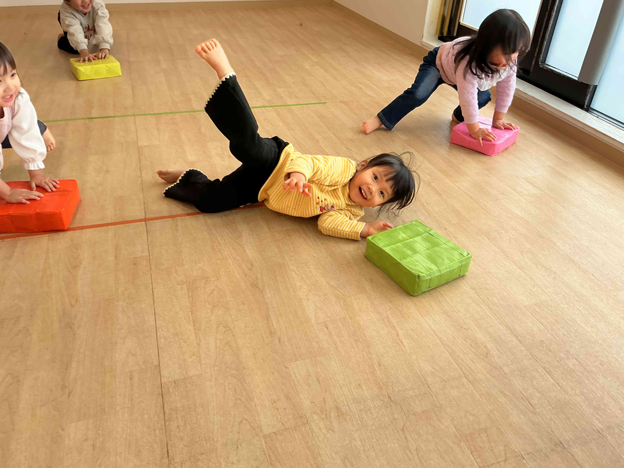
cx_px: 312
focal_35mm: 29
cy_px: 234
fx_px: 523
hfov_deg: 61.7
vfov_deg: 48.2
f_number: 1.8
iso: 16
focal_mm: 3
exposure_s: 1/121
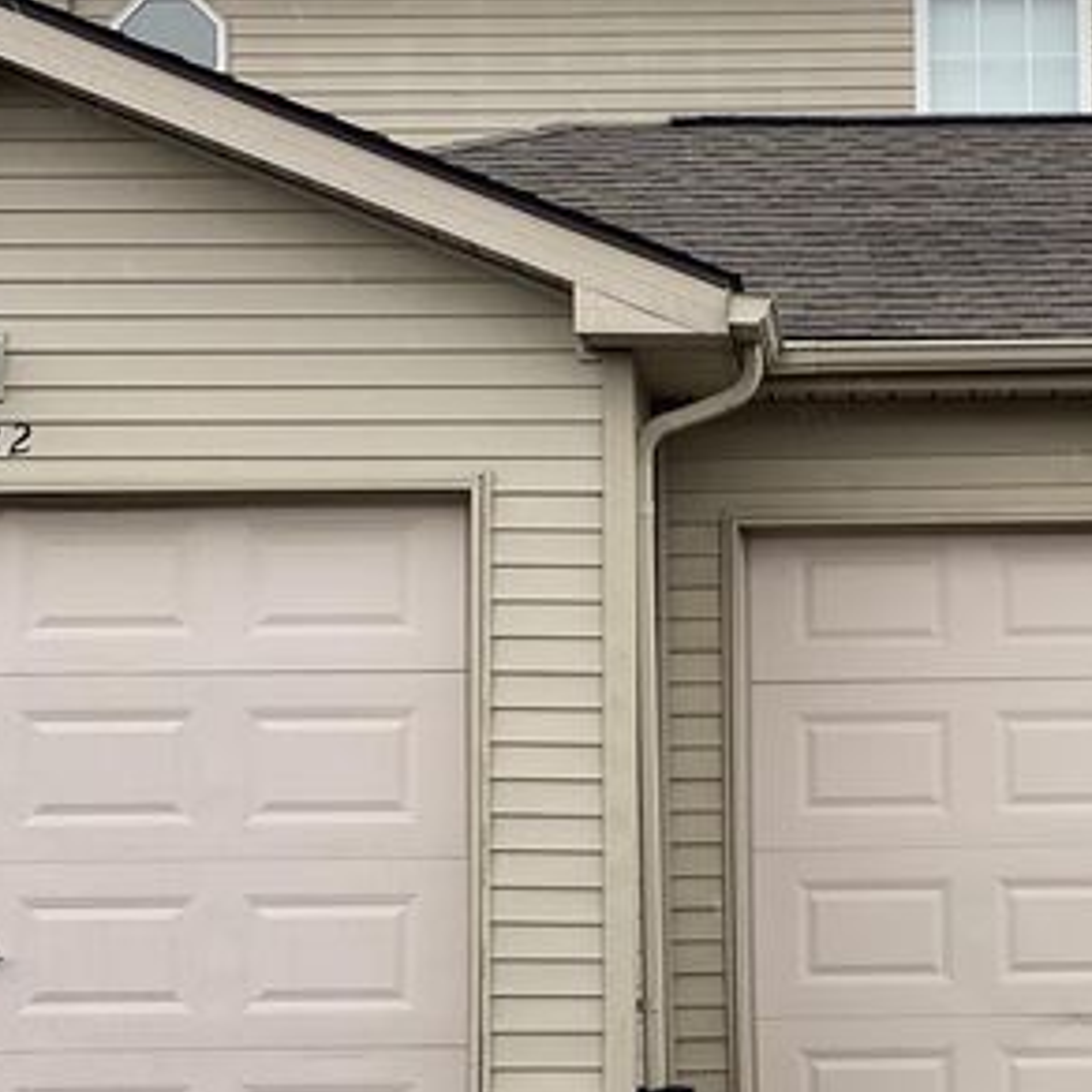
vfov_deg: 16.6
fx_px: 3747
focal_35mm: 105
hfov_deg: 16.4
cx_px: 909
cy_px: 582
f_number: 2
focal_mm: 6
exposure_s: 1/571
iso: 20
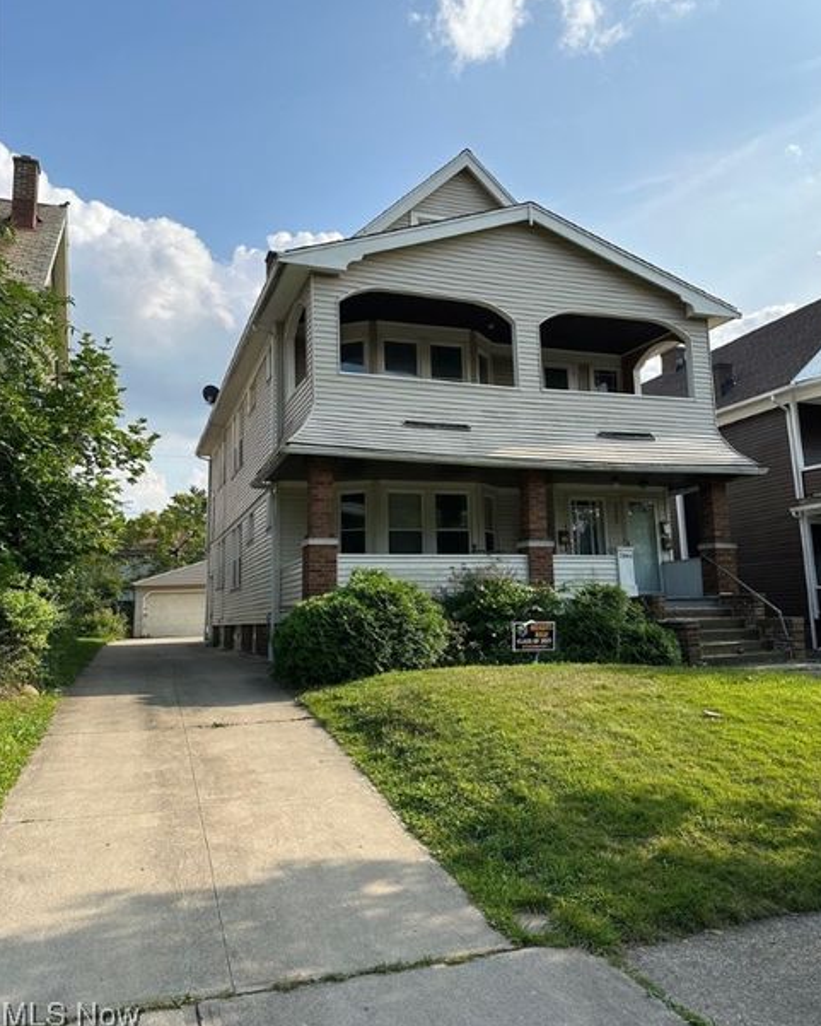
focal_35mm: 26
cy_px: 479
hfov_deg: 54.9
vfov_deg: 66.0
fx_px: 789
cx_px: 420
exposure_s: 1/4016
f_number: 1.78
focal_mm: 6.86
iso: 80
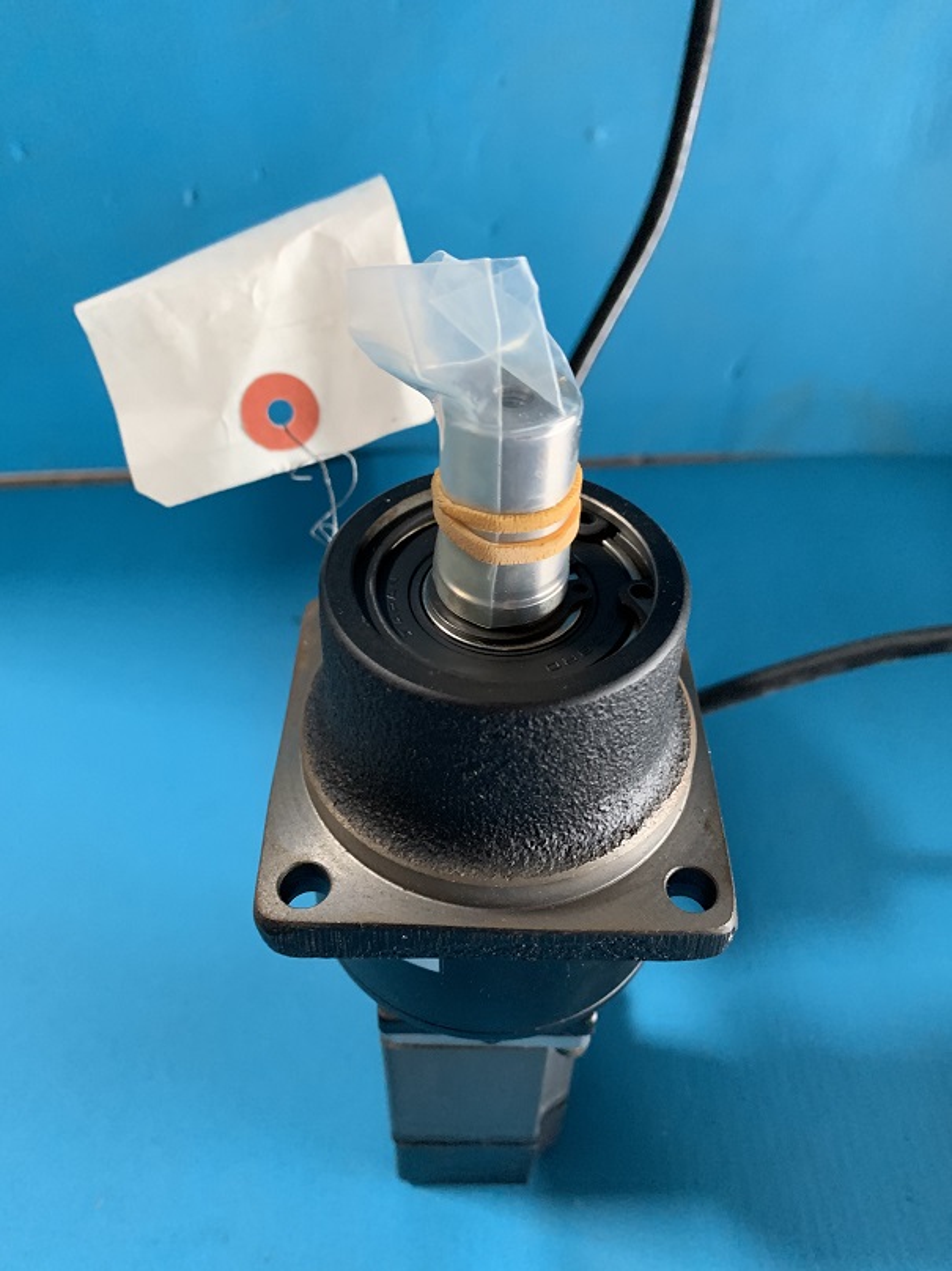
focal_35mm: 26
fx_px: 954
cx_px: 476
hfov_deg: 53.1
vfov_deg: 67.3
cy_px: 636
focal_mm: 4.25
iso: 400
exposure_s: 1/60
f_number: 1.8
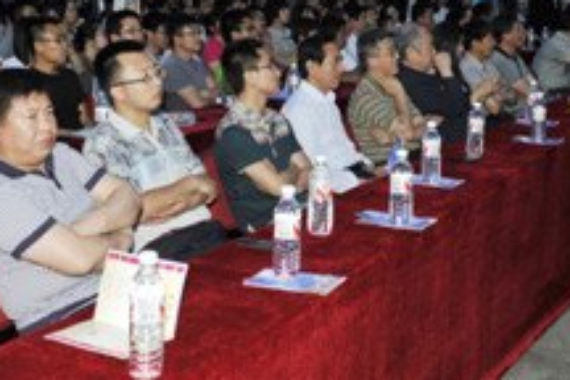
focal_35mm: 74
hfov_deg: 27.3
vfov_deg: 18.2
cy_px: 69
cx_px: 314
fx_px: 1172
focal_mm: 32
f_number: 5
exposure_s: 1/60
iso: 250
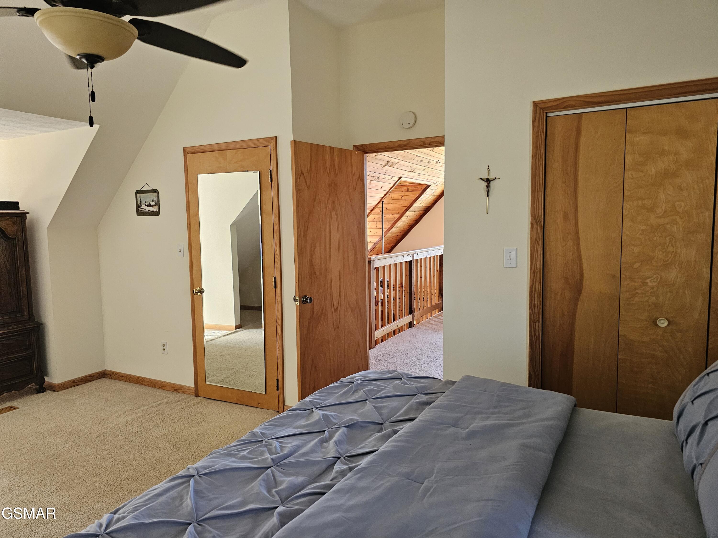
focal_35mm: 23
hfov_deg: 73.9
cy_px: 269
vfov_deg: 58.9
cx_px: 359
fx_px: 477
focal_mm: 6.3
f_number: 1.7
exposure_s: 1/120
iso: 800
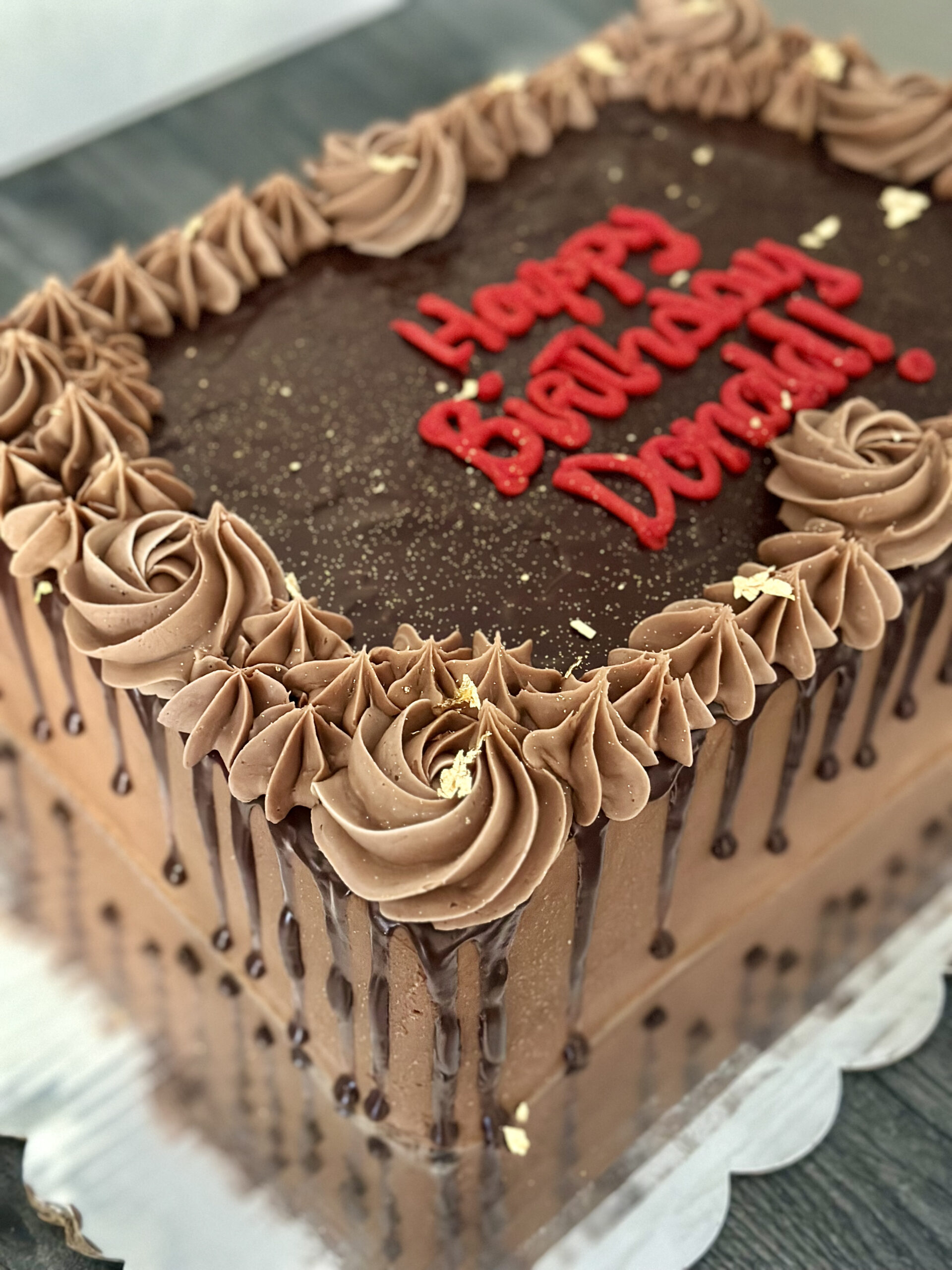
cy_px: 635
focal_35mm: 48
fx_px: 1760
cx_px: 476
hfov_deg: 30.3
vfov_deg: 39.7
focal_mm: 6.86
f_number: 1.78
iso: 800
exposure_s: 1/30
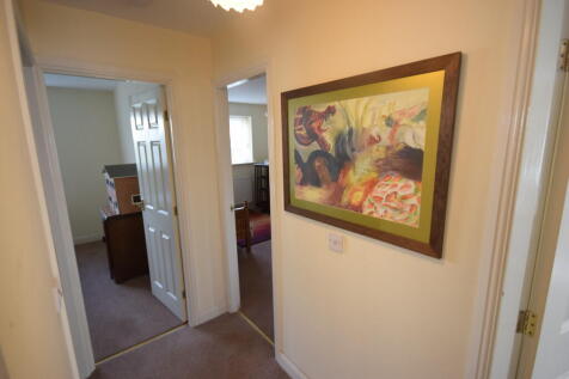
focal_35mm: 16
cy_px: 190
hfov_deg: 95.0
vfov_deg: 72.0
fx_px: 261
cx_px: 284
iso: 560
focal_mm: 11
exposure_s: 1/60
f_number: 4.2
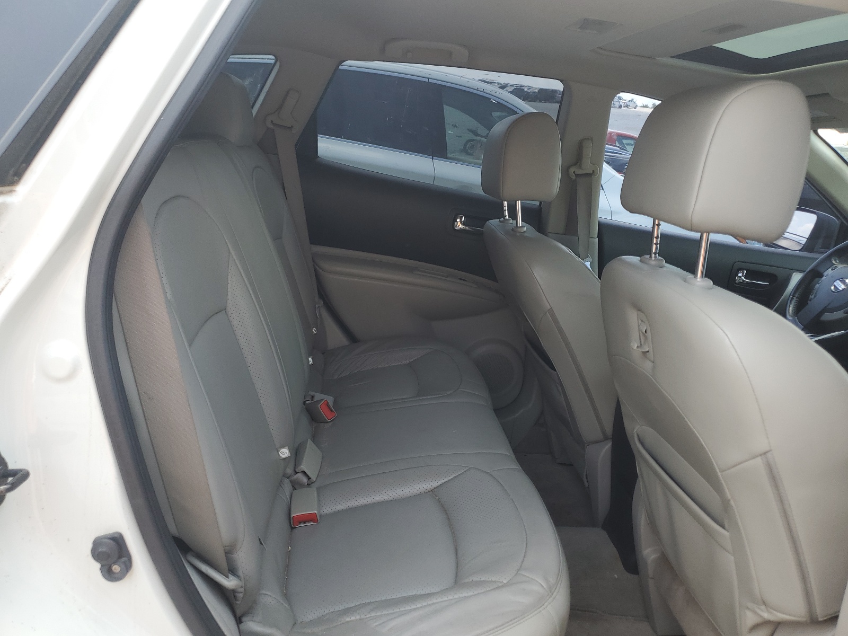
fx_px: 637
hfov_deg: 67.3
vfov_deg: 53.1
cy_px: 318
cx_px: 424
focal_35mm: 26
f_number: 1.5
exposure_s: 1/217
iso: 50
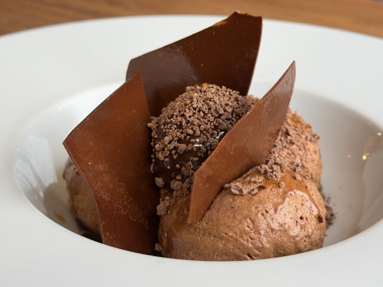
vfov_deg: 30.3
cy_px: 144
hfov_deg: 39.7
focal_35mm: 48
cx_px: 192
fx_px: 531
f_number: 1.78
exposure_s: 1/50
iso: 250
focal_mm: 6.76
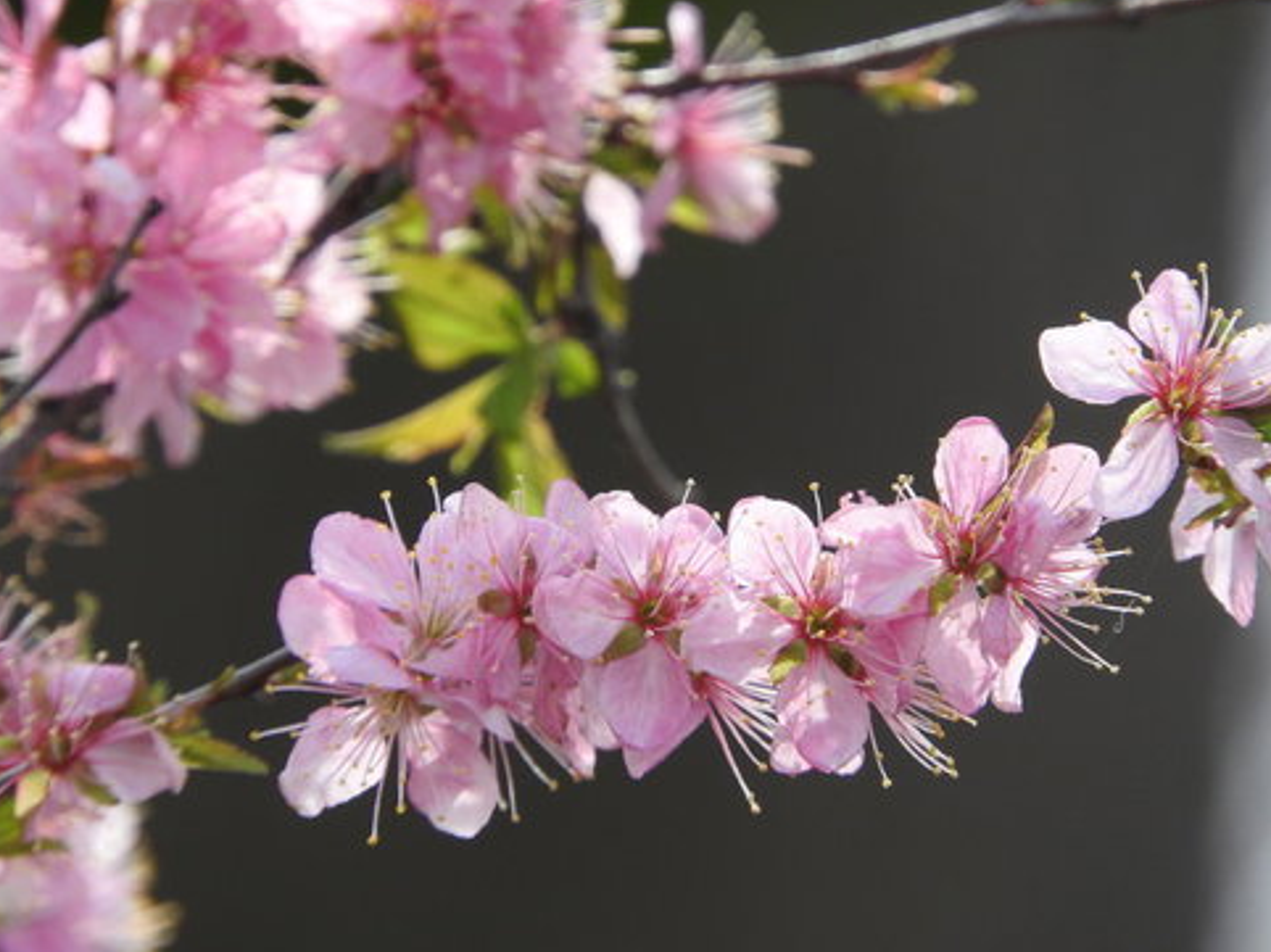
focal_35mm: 1038
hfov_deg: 1.9
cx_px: 649
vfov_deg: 1.4
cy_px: 479
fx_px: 38093
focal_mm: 179.2
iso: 180
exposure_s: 1/250
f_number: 5.6
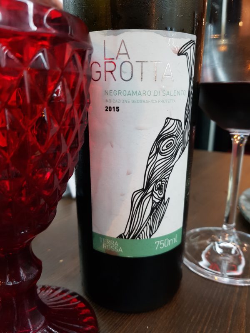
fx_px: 250
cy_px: 166
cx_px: 125
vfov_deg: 67.3
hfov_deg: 53.1
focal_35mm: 26
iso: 200
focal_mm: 4.2
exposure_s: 1/11
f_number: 1.7
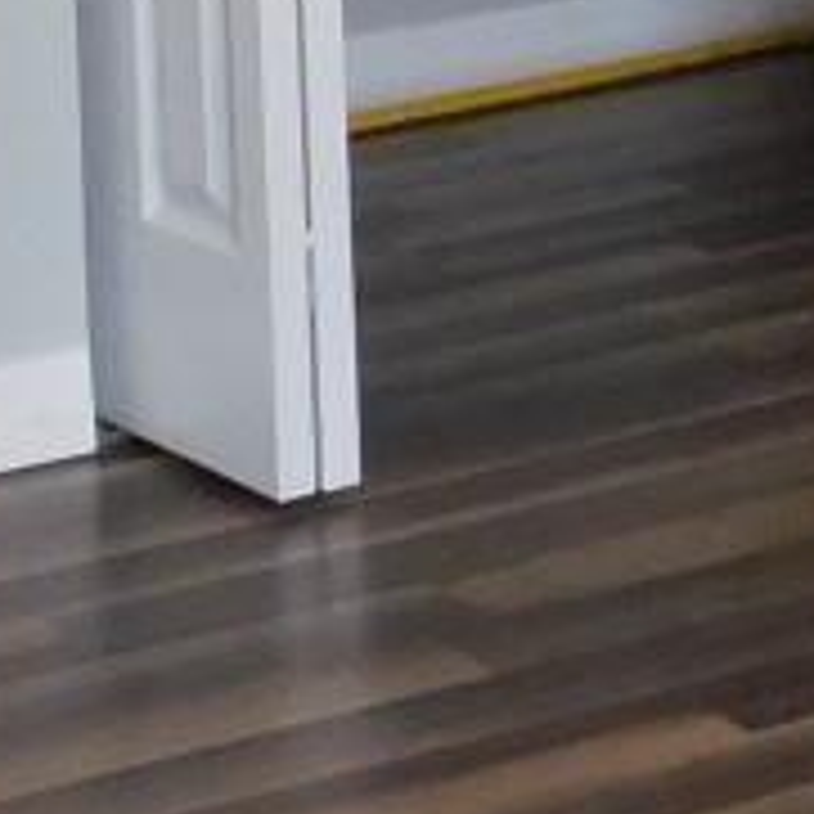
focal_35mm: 162
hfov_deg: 10.8
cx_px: 369
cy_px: -1057
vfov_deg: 9.7
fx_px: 4310
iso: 320
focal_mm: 4
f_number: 3
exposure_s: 1/30
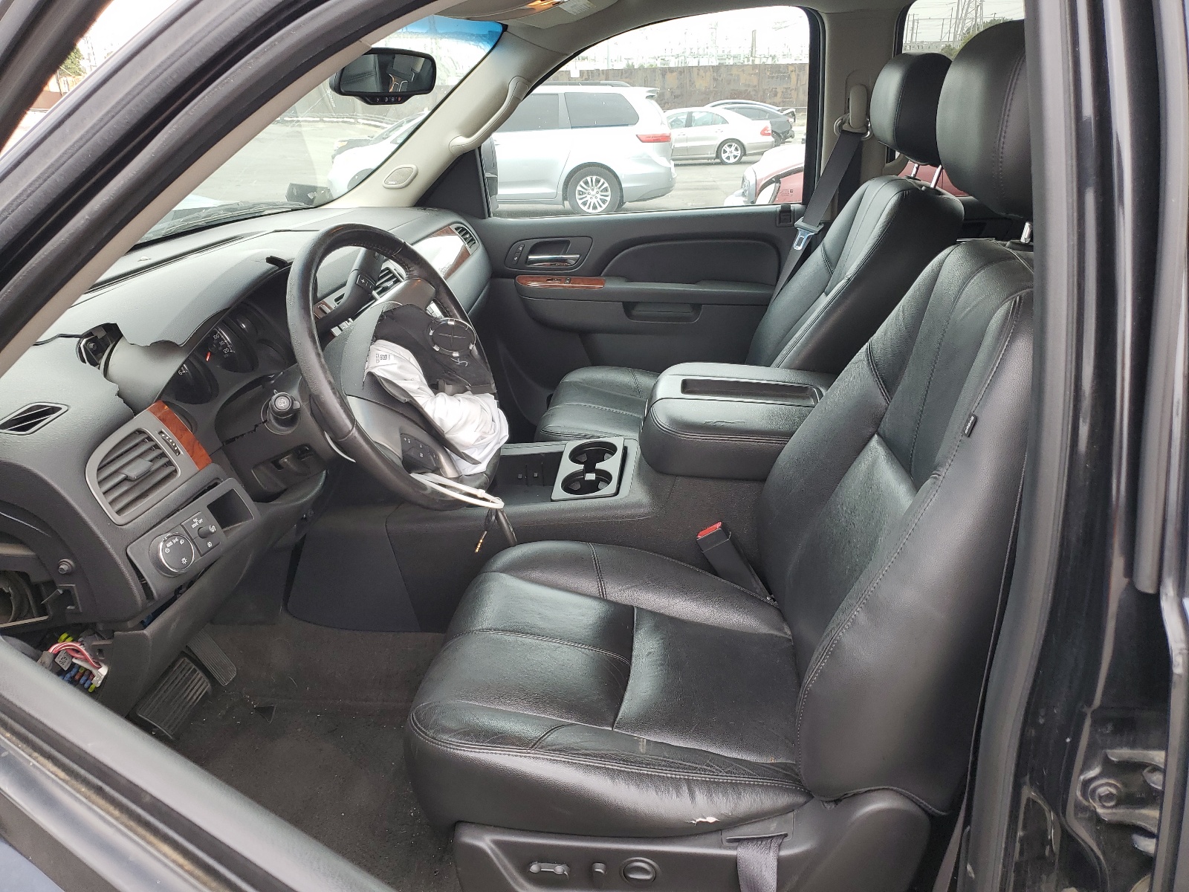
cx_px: 594
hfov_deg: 67.3
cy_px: 446
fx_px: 893
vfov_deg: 53.1
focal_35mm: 26
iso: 50
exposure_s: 1/122
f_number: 1.5
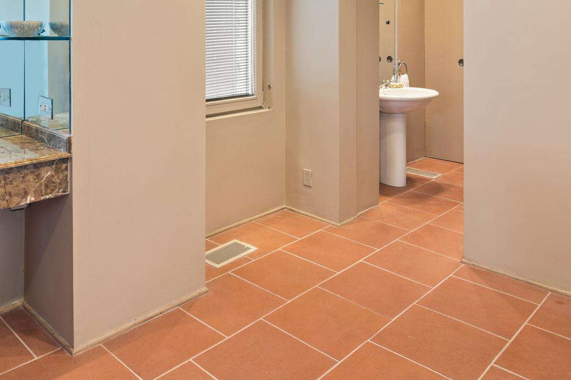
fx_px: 476
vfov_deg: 40.1
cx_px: 222
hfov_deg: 61.3
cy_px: 33
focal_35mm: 30
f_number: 7.1
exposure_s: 1.6
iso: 400
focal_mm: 16
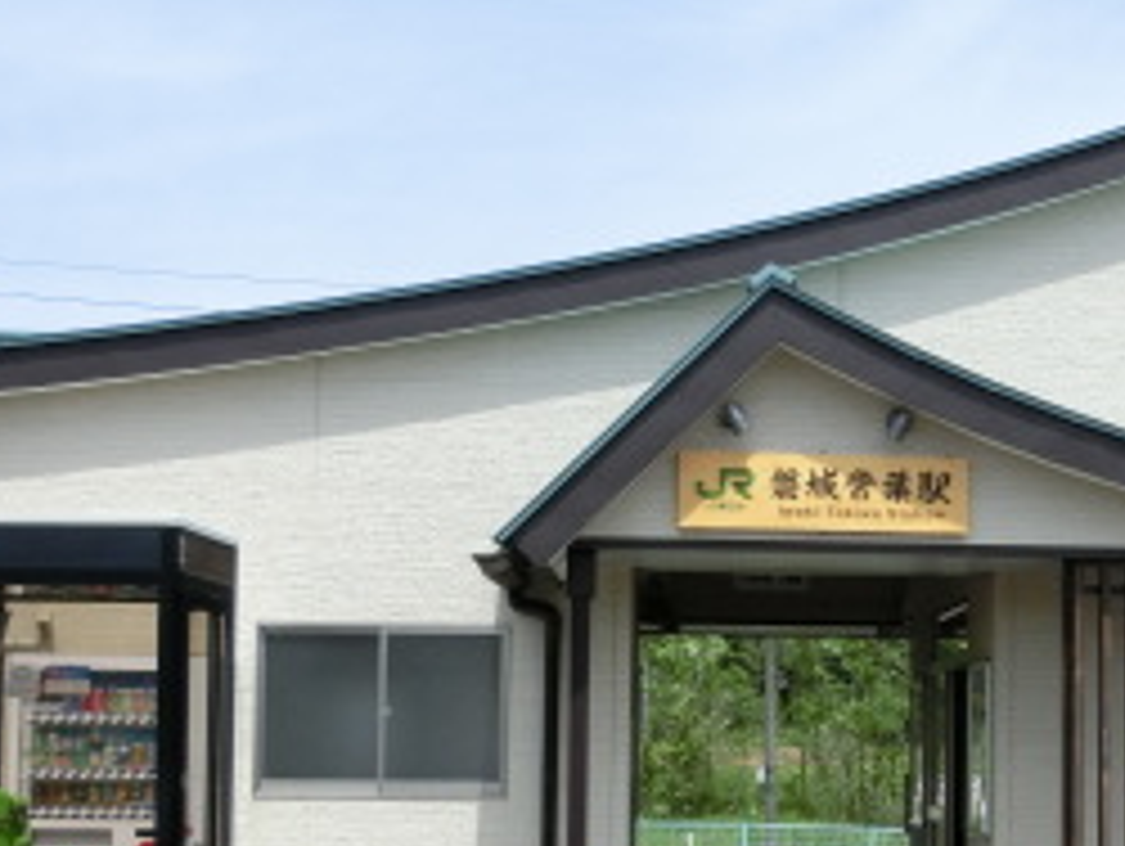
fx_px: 2082
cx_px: 873
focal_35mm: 64
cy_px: 621
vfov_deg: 22.8
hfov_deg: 29.7
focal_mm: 4.5
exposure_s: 1/800
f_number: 3.5
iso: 80
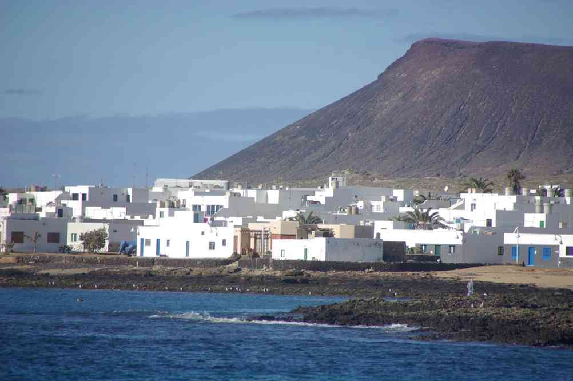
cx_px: 286
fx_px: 5963
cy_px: 190
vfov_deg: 3.7
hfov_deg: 5.5
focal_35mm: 375
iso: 100
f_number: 6.7
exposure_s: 1/350
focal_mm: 250
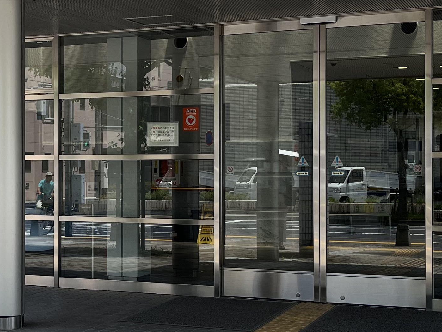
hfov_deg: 25.5
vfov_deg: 19.6
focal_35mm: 75
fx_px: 957
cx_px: 88
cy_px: 159
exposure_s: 1/943
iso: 50
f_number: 1.6
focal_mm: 5.1
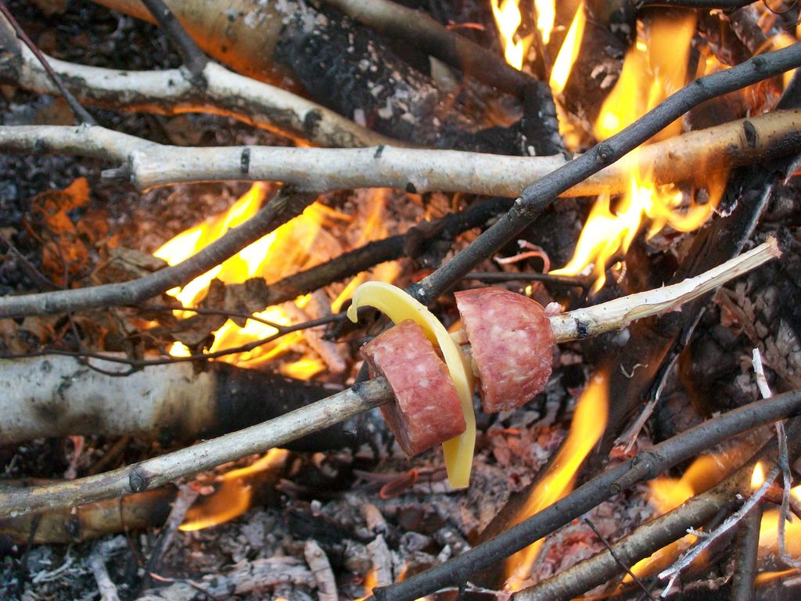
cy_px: 300
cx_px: 400
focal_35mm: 66
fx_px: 1527
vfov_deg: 22.3
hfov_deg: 29.4
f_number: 3.8
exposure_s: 1/100
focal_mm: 11.8
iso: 124
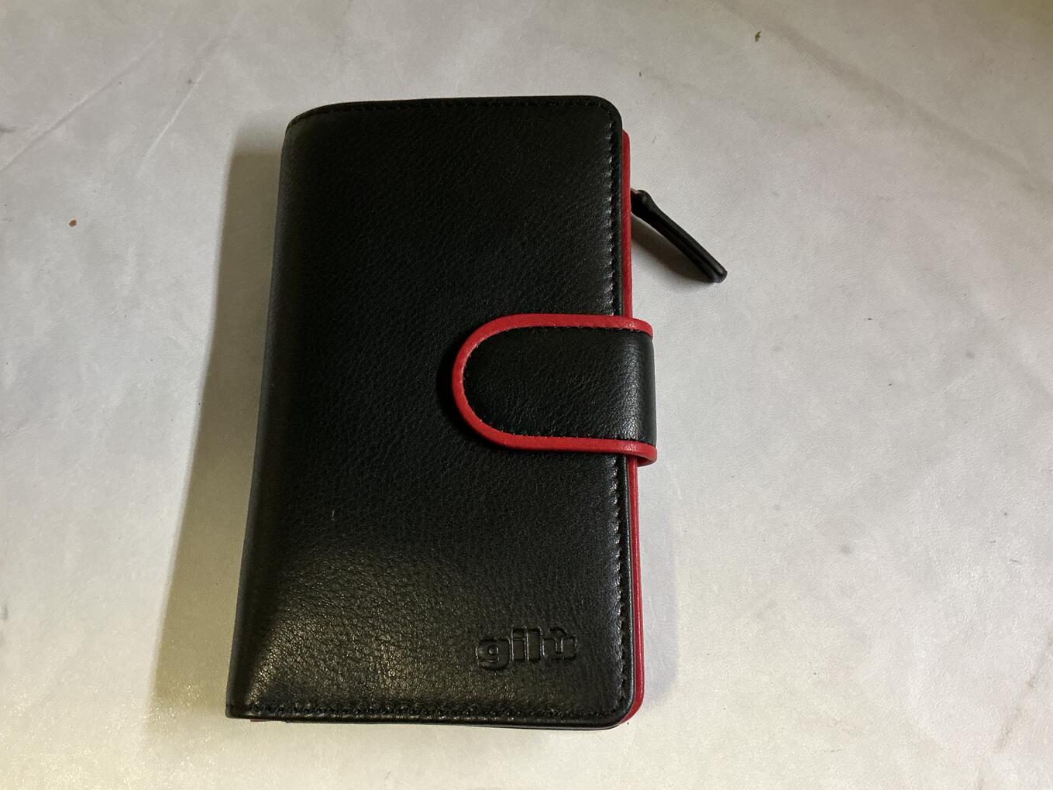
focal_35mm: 32
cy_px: 385
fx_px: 974
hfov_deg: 56.7
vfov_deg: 44.2
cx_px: 477
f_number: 1.8
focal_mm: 3
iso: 200
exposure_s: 1/50
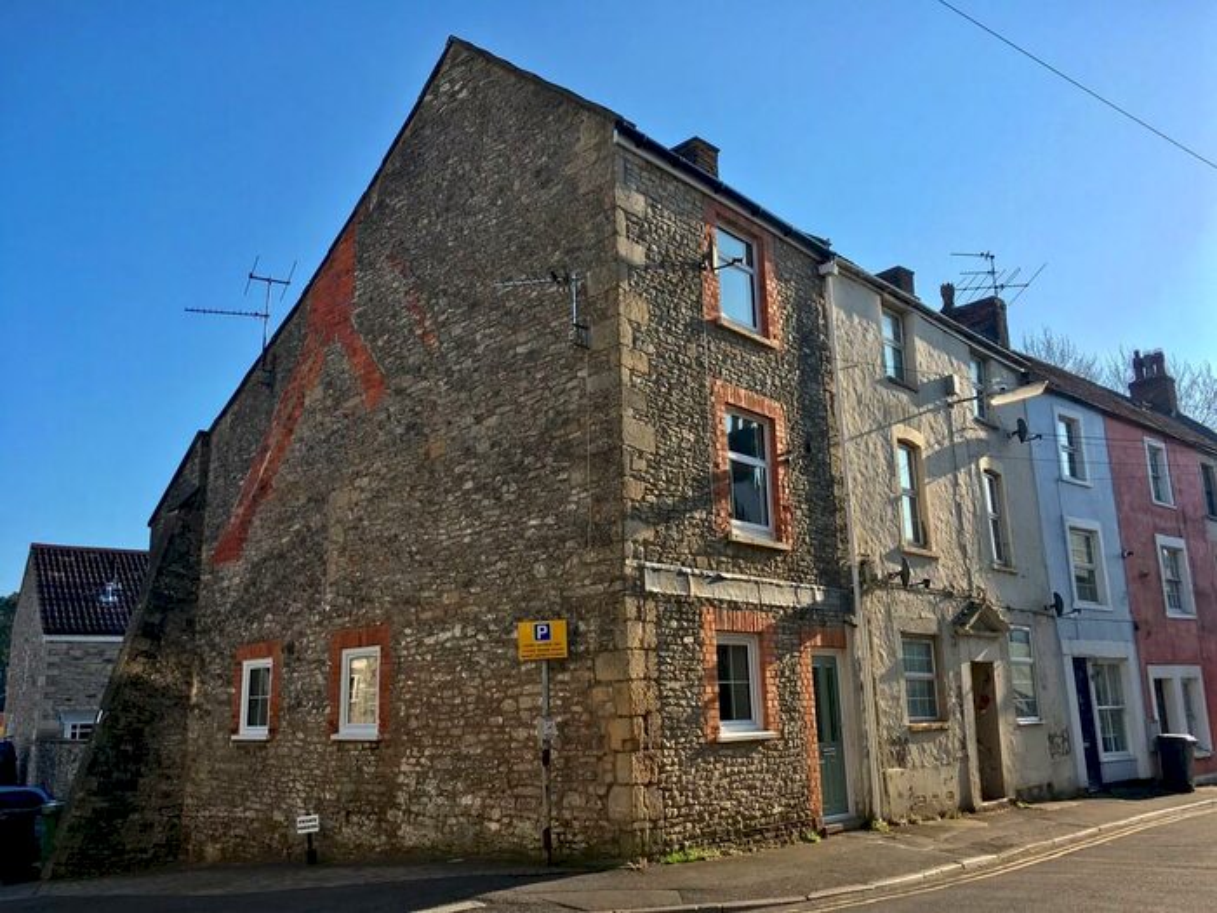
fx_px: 1020
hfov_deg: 61.7
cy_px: 456
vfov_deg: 48.2
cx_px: 608
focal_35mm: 29
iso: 25
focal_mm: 4.15
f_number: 2.2
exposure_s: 1/1202
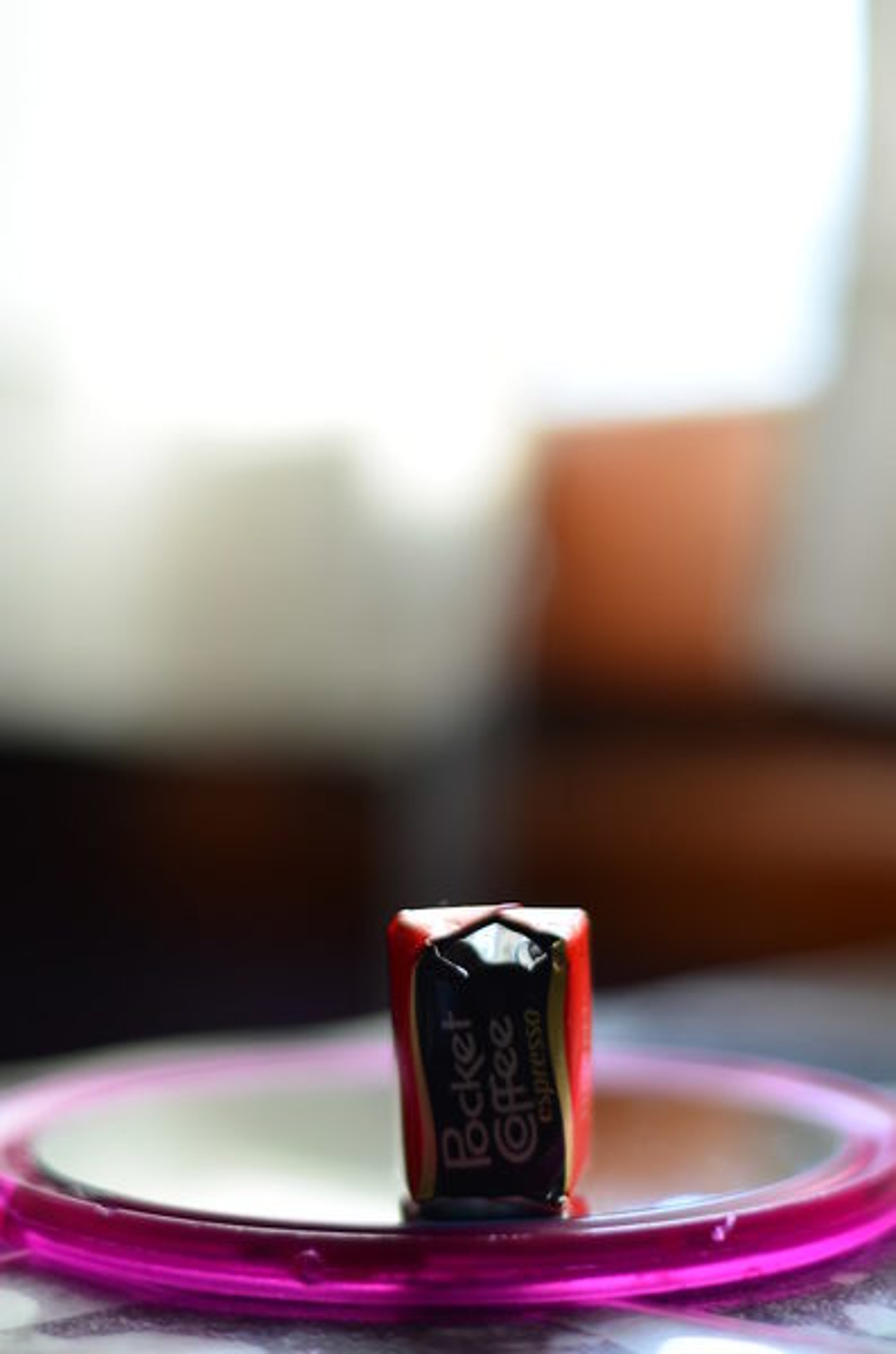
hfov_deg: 18.1
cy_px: 677
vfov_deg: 27.1
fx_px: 2814
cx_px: 448
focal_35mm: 75
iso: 100
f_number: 1.8
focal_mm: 50
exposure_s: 1/200
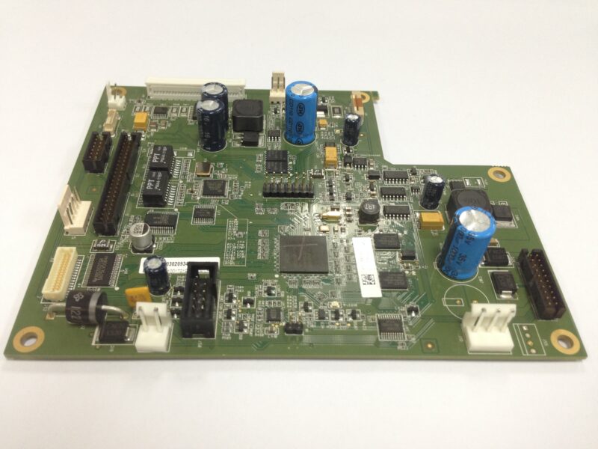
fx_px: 570
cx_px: 299
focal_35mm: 33
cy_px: 224
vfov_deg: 42.9
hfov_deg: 55.4
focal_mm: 4.12
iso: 80
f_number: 2.4
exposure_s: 1/20
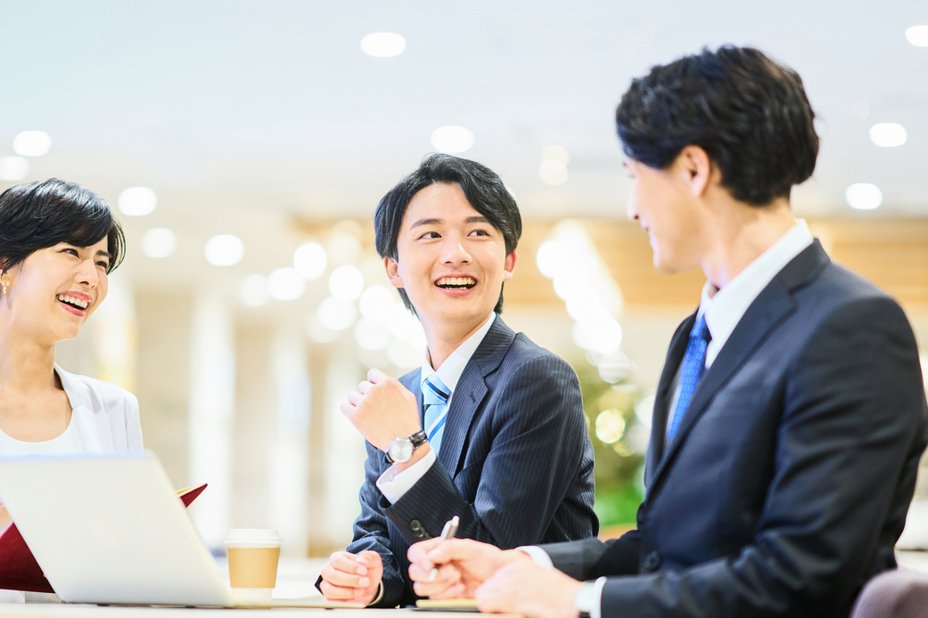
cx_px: 437
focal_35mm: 98
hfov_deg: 20.8
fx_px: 2526
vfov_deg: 14.0
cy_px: 346
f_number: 1.4
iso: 800
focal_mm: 85
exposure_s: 1/320
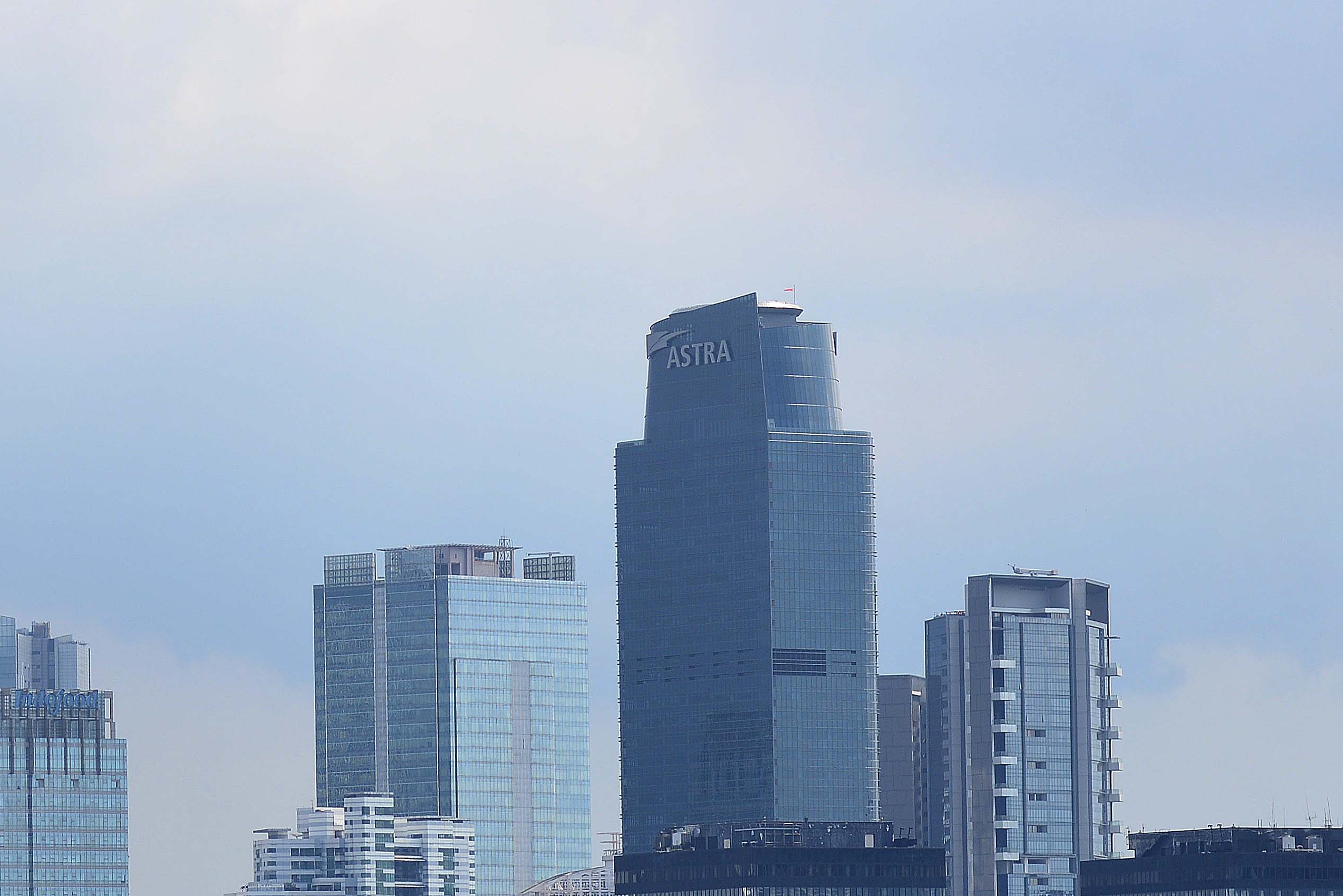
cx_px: -163
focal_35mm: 248
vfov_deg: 5.5
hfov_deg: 8.2
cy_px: 772
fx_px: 9254
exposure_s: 1/640
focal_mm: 105
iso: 100
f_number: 5.6
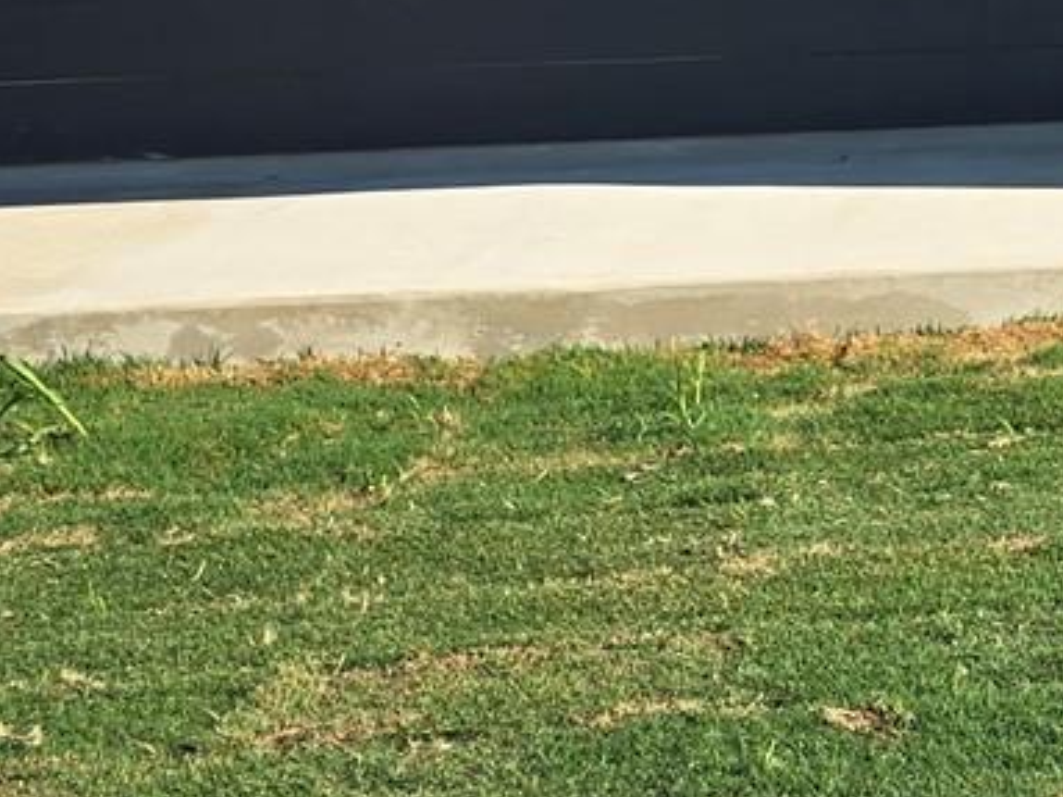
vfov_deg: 11.7
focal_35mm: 123
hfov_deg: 13.7
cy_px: -244
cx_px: 2120
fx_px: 3776
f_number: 1.7
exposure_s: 1/547
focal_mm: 6.3
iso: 12
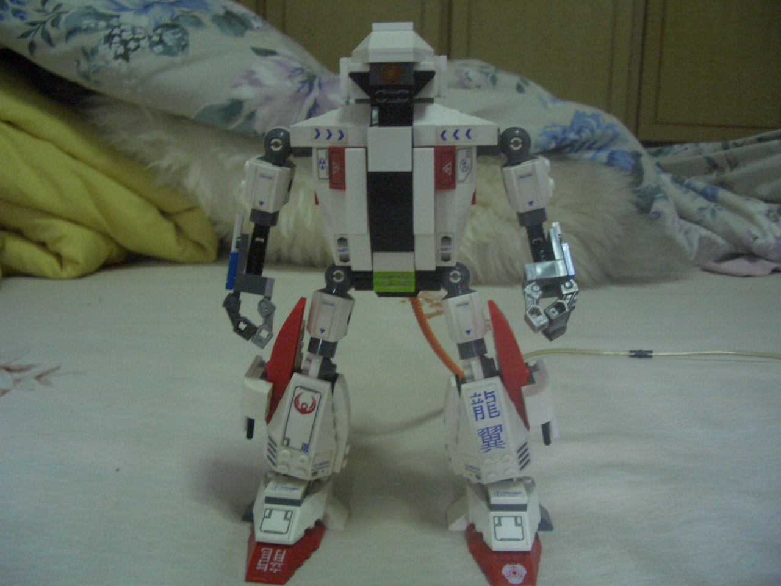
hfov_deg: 52.6
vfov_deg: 40.7
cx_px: 390
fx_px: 790
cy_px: 293
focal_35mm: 35
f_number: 2.6
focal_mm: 5.8
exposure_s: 1/13
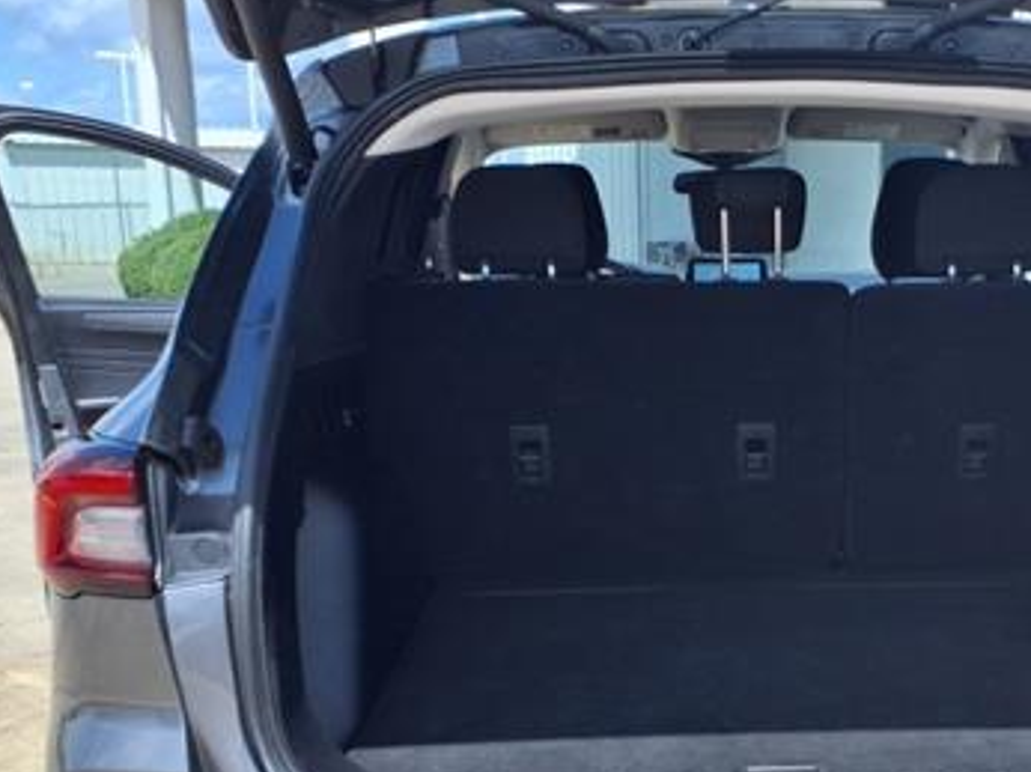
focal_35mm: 50
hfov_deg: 37.1
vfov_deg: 28.5
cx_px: 796
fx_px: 1488
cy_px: 599
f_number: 1.9
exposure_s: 1/1667
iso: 40
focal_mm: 3.58
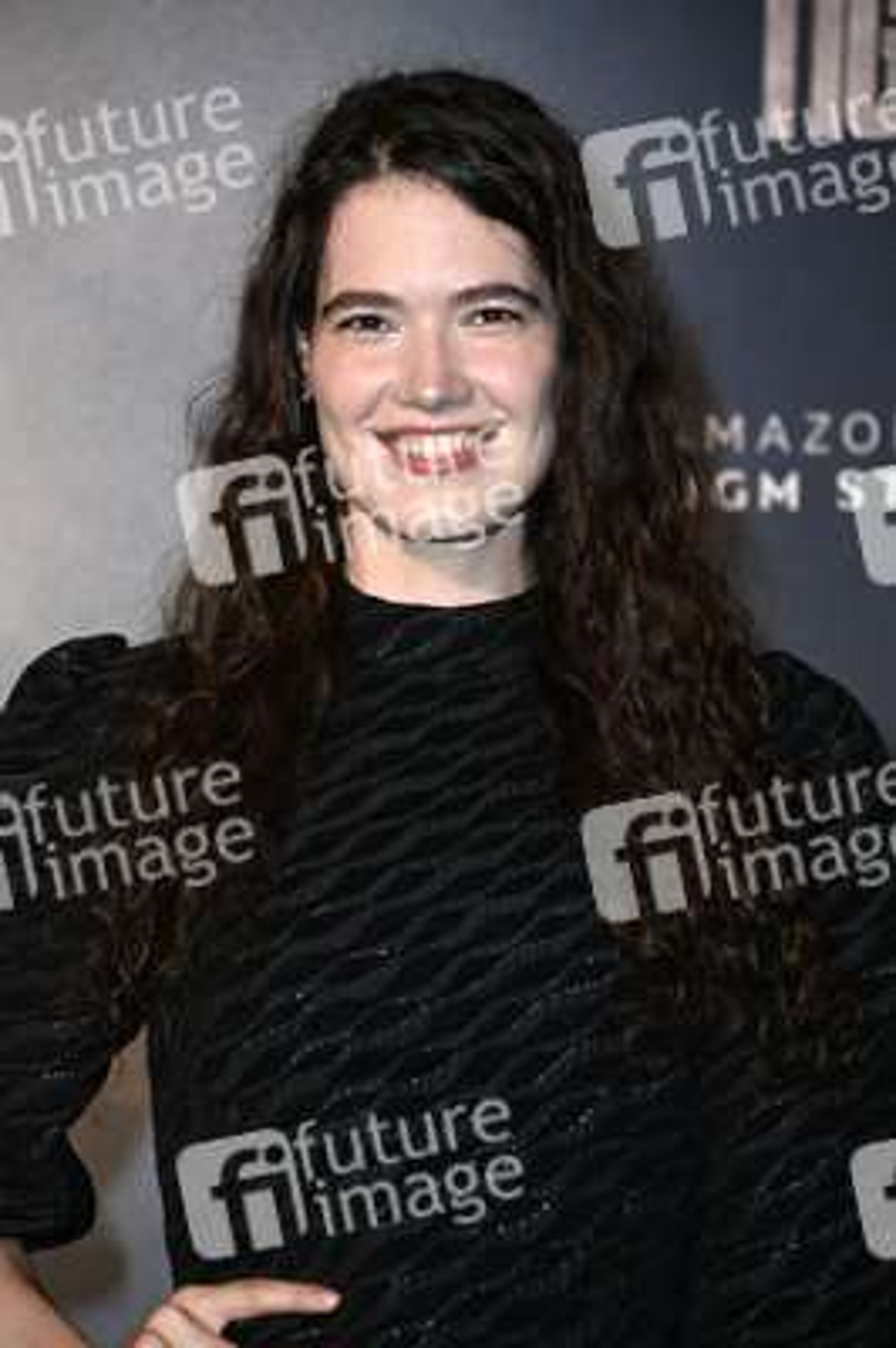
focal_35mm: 160
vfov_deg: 12.8
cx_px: 448
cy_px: 674
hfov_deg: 8.6
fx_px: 5983
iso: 500
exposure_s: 1/250
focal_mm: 160
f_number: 5.6
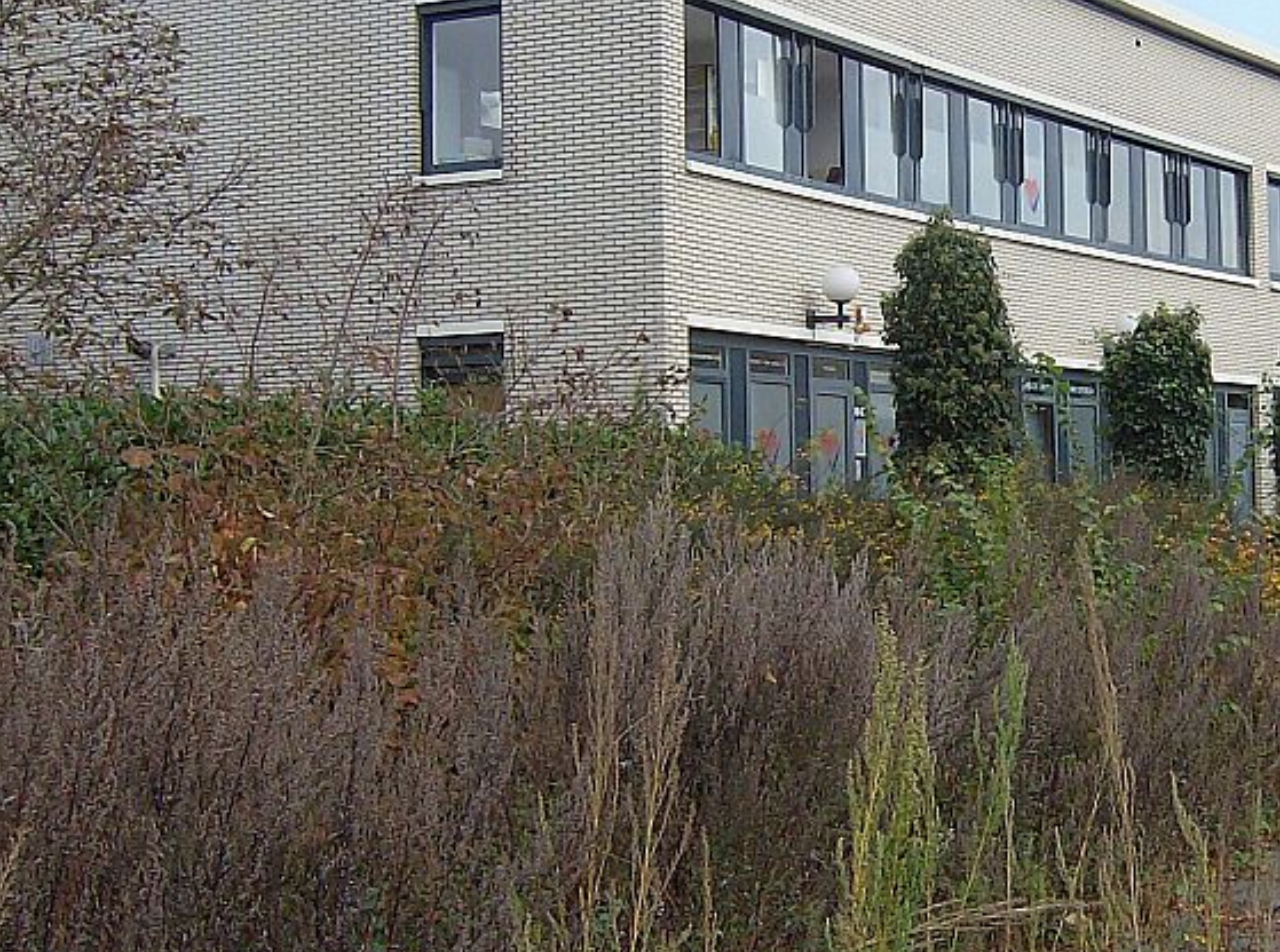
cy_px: 349
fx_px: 2434
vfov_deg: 22.1
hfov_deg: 29.0
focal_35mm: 66
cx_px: 978
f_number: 4.7
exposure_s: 1/313
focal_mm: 6
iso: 100
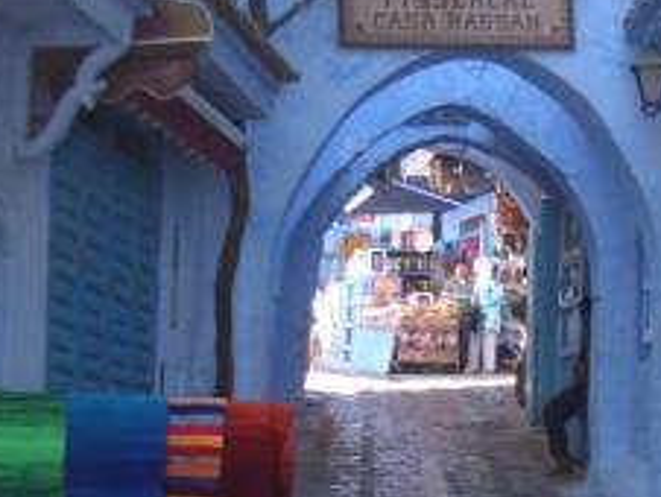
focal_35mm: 99
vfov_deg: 15.0
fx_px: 1892
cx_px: 494
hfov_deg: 19.7
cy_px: 310
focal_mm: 5.8
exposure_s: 1/125
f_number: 2.6
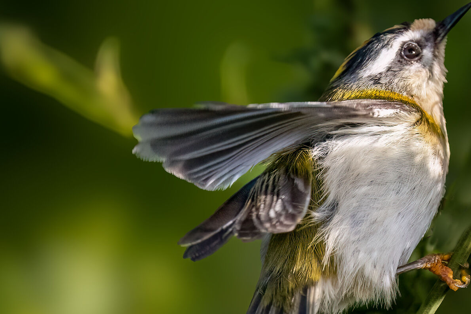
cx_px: 424
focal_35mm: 1510
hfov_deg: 1.4
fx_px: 19749
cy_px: 149
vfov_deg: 0.9
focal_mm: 500
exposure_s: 1/3200
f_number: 7.1
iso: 4500
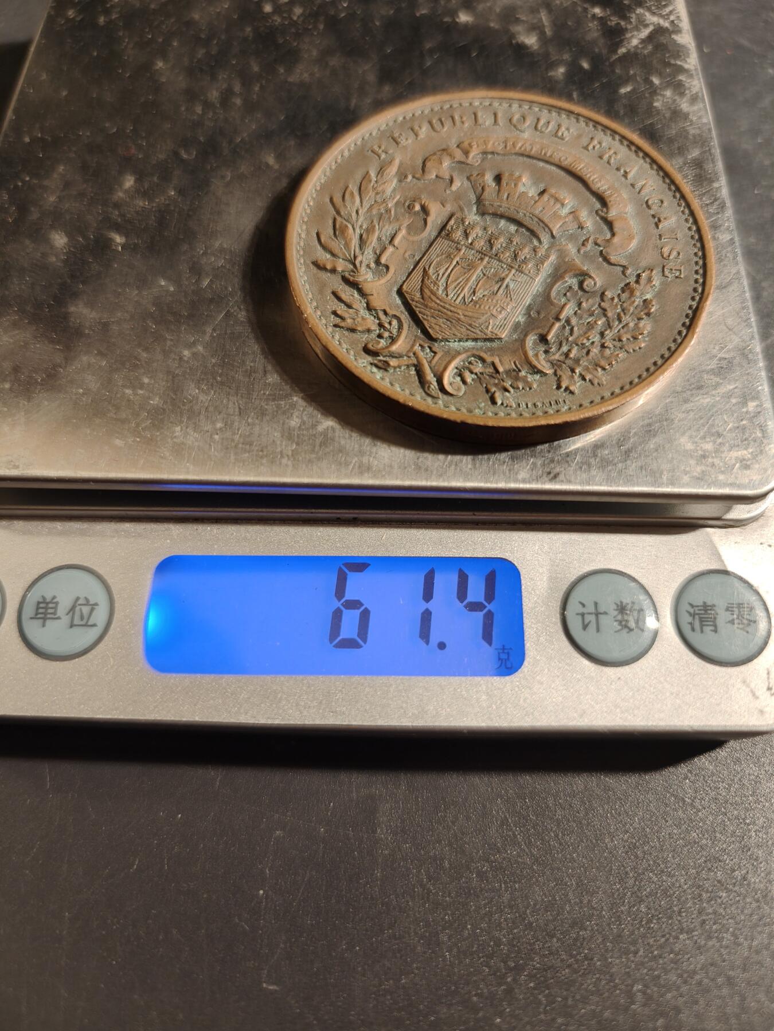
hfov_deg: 58.9
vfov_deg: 73.9
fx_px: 686
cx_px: 387
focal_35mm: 23
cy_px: 516
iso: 160
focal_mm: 6.06
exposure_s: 1/100
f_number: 1.6
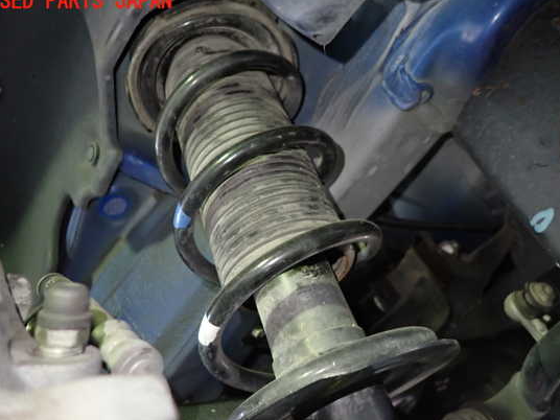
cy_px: 224
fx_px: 453
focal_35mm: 28
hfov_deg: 63.4
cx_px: 296
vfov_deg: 49.7
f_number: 2
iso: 500
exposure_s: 1/30
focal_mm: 4.5
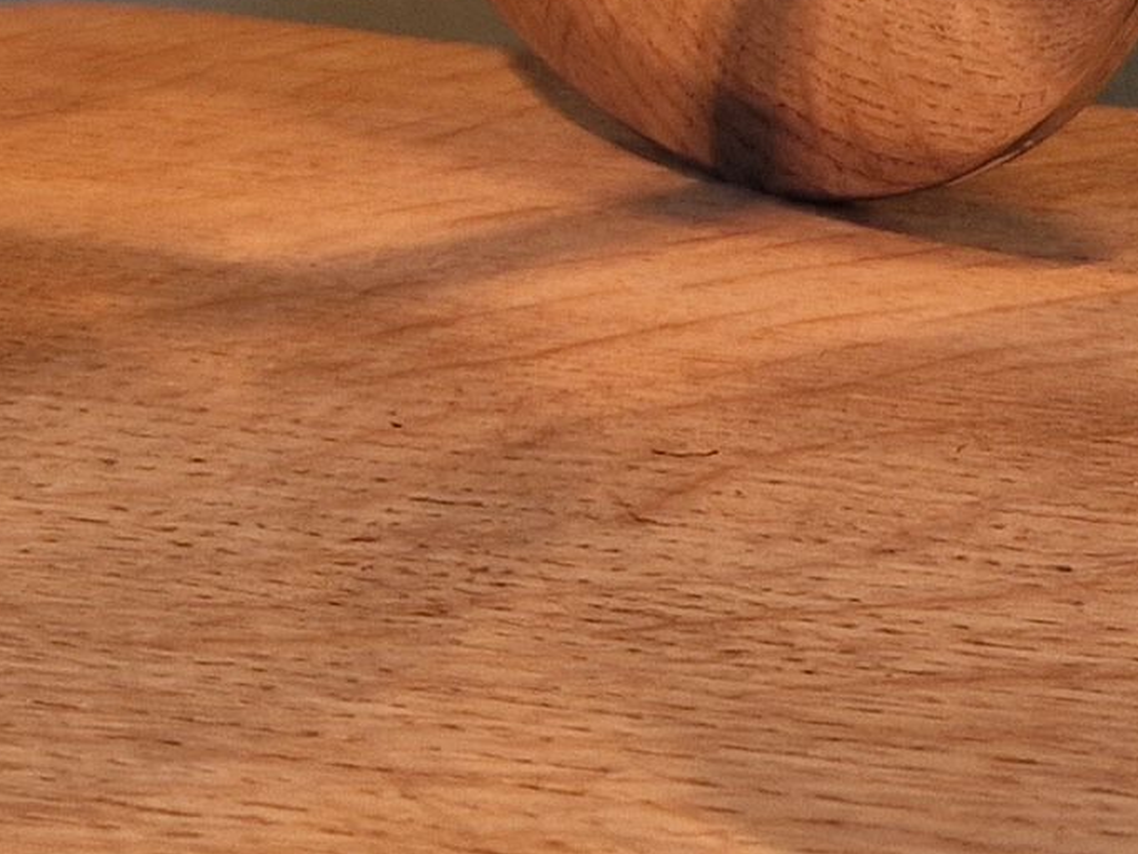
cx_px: 829
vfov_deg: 9.8
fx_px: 4439
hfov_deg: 14.6
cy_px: -1155
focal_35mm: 135
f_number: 1.8
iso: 50
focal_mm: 5.4
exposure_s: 1/100
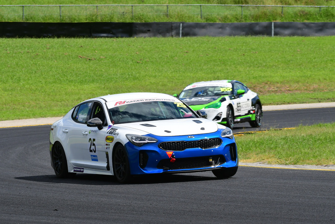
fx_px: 2793
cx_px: 168
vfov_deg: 4.6
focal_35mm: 300
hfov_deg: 6.9
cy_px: 112
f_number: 11
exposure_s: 1/640
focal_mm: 200
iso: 400
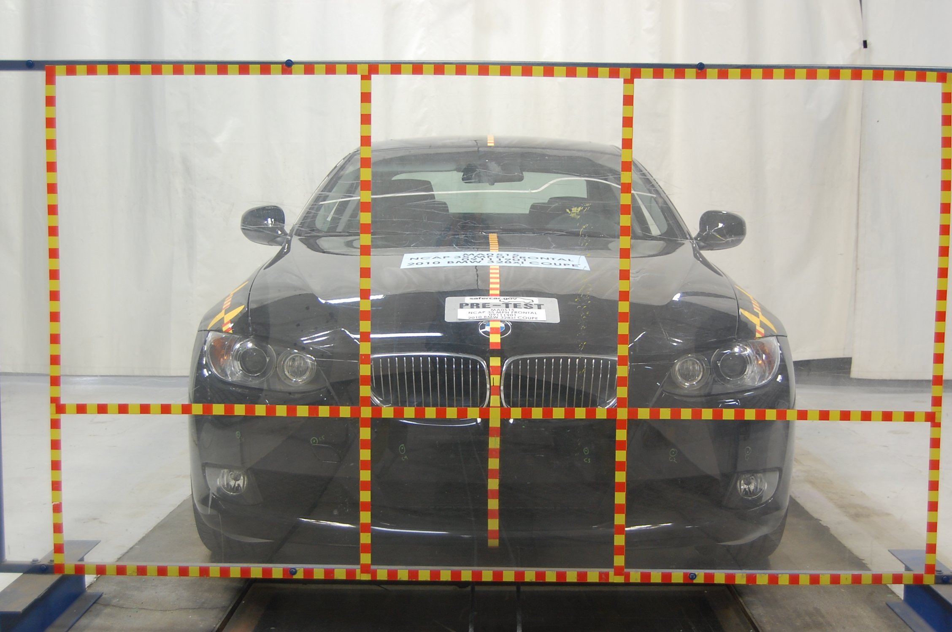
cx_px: 476
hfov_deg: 43.7
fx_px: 1188
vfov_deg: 29.8
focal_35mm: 45
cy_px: 316
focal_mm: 30
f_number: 4.2
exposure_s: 1/30
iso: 400
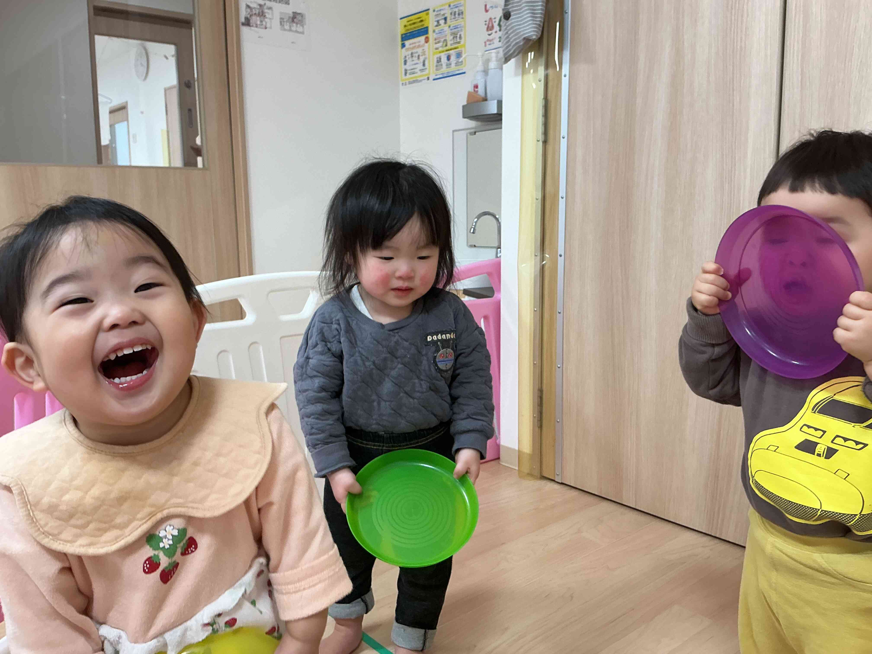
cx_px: 436
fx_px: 731
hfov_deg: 61.7
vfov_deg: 48.2
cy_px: 327
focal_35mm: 29
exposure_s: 1/60
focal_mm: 3
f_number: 1.8
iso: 50
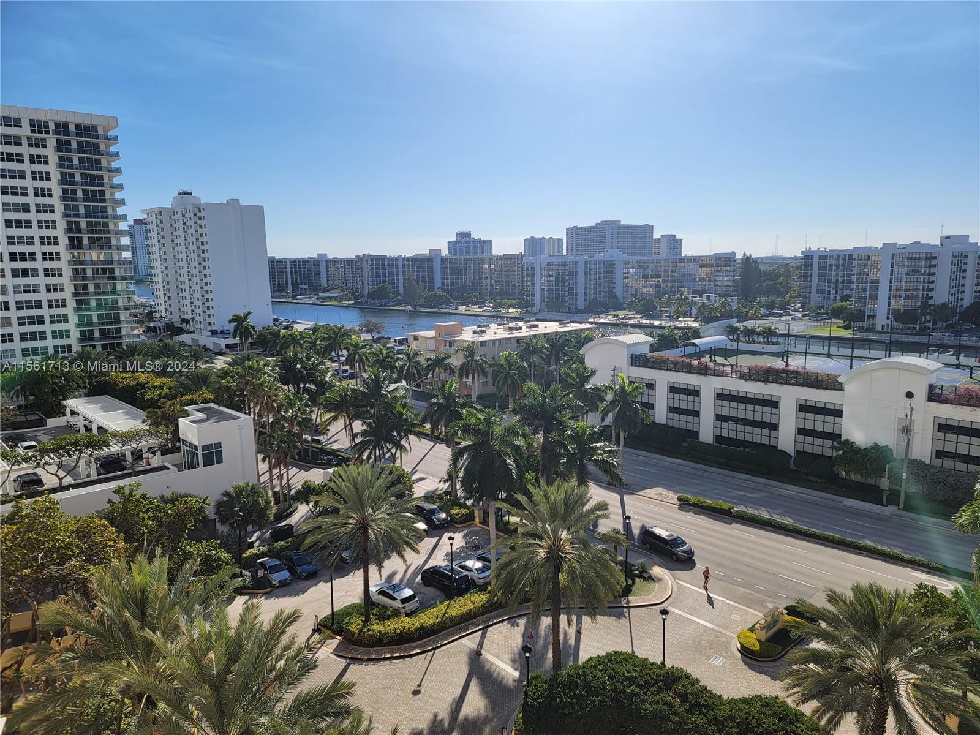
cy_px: 368
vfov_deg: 56.8
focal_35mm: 24
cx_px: 490
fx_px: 679
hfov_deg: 71.6
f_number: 1.8
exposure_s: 1/1542
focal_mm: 6.7
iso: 16
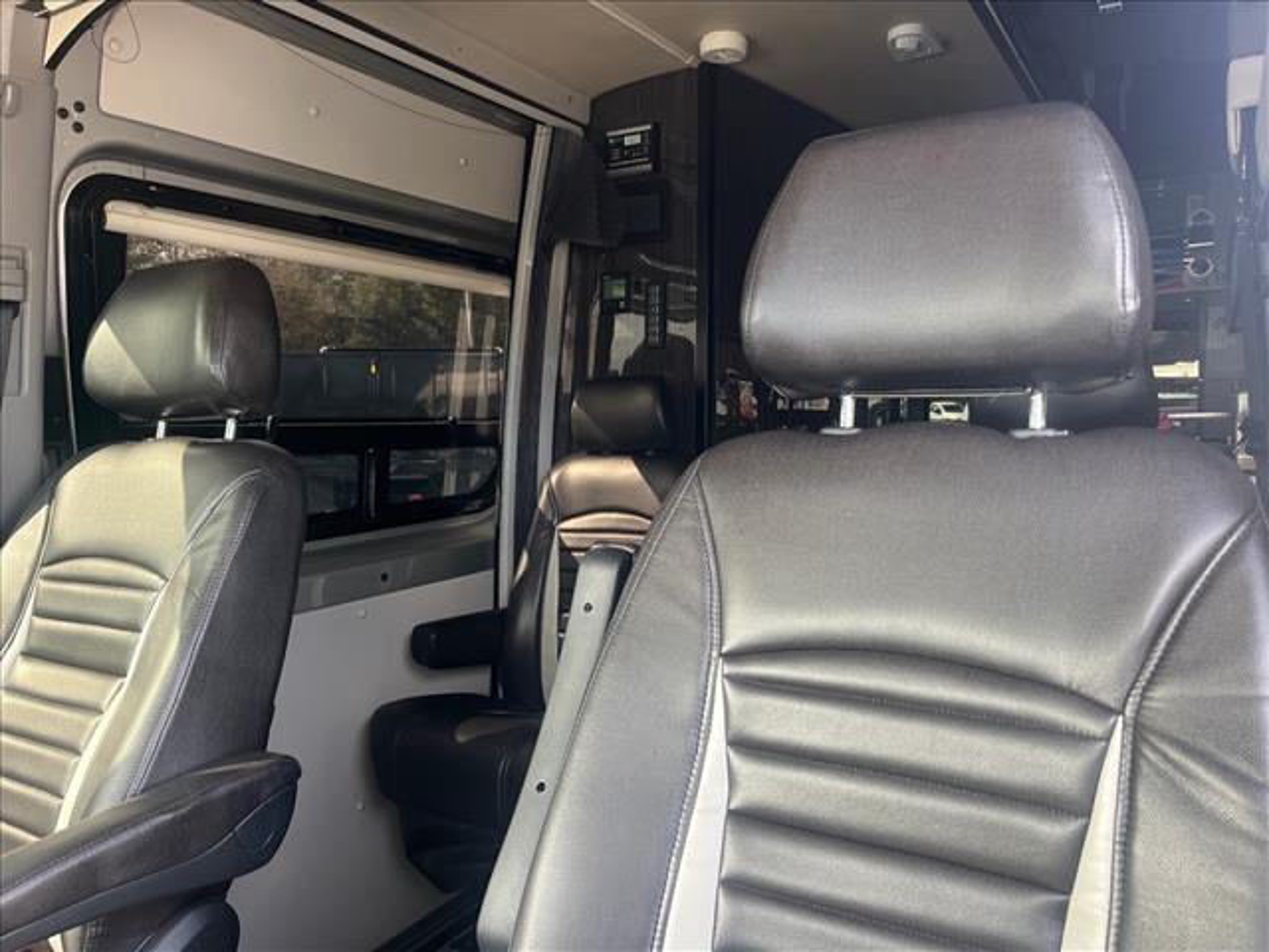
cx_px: 634
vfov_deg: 53.1
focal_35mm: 26
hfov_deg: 67.3
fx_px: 953
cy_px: 476
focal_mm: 5.1
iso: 100
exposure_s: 1/122
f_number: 1.6
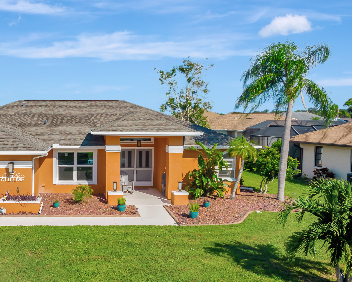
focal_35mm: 37
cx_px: 77
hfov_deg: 46.8
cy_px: 155
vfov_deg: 40.1
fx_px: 385
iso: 140
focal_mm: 8.38
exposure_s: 1/2500
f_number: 2.8
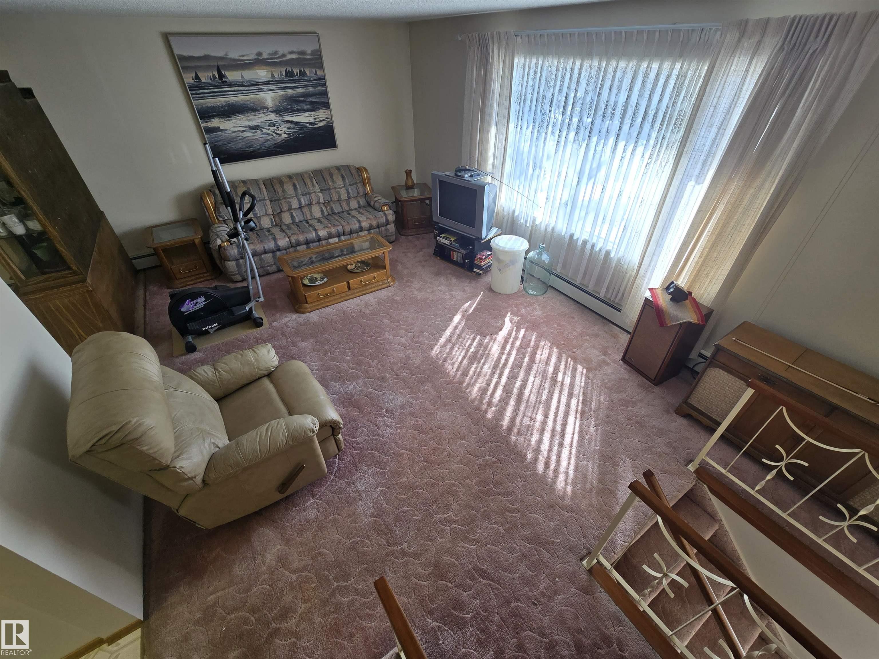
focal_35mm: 13
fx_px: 330
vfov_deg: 89.9
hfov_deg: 106.2
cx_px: 440
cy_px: 330
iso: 64
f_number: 2.2
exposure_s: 1/120
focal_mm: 2.2
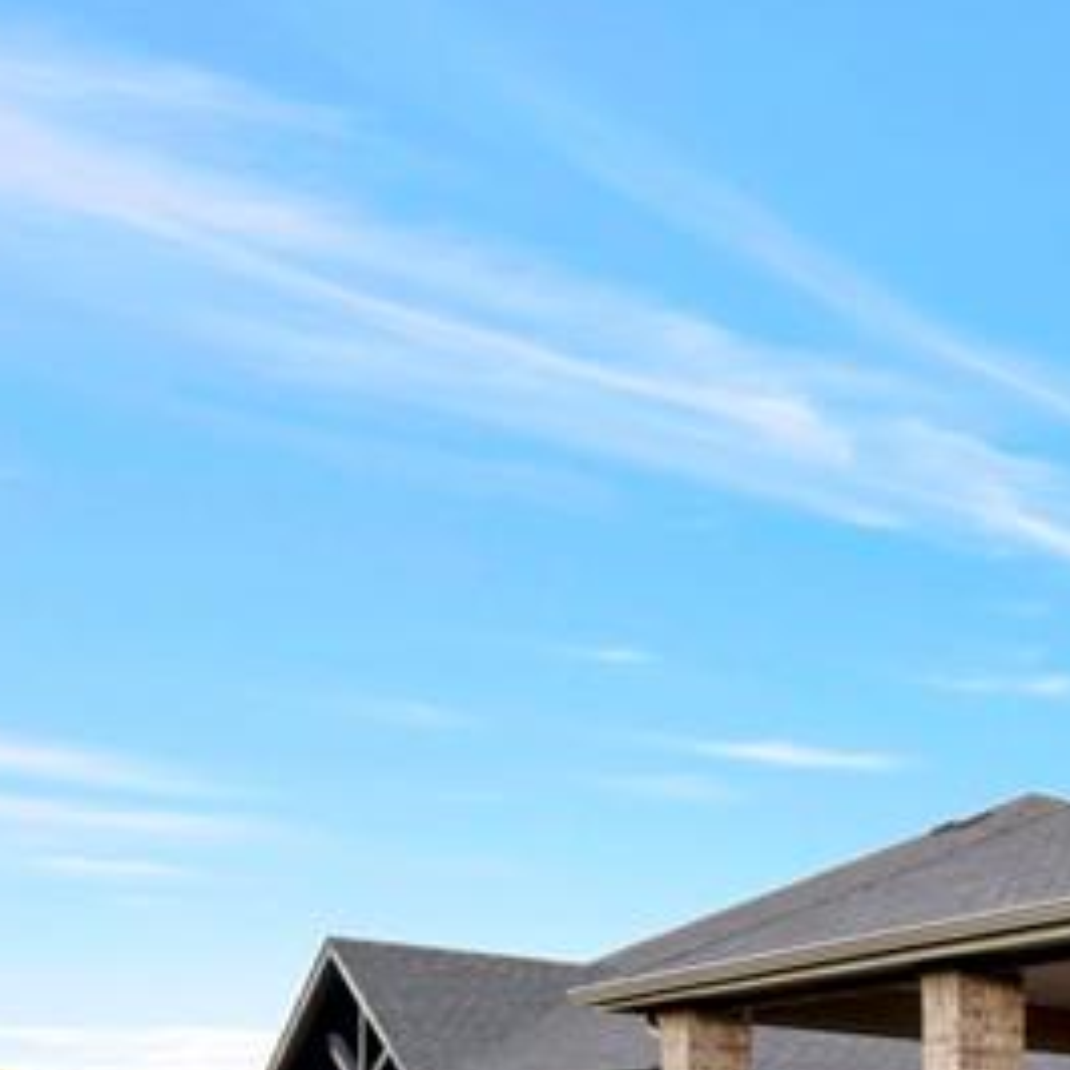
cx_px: 1951
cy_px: 1219
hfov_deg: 21.3
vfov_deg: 29.7
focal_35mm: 51
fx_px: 1771
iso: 100
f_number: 9
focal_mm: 15.5
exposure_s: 1/13
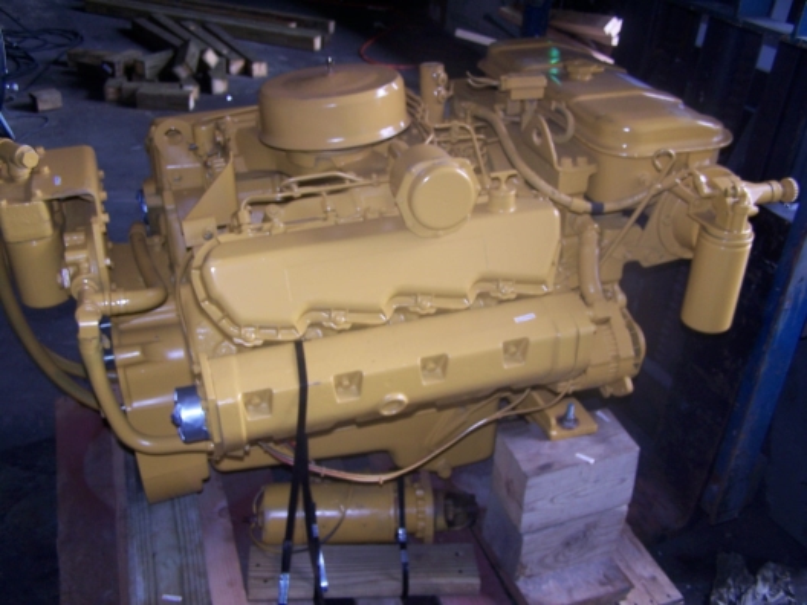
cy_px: 302
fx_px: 886
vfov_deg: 37.7
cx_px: 404
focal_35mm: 38
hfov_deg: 49.0
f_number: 2.8
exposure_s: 1/60
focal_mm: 6.3
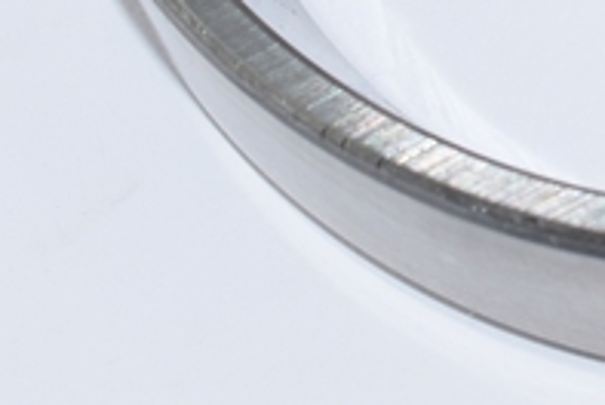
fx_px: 6143
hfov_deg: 5.4
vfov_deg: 3.7
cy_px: -652
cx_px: 1615
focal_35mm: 365
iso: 160
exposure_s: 1/200
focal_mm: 40
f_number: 8
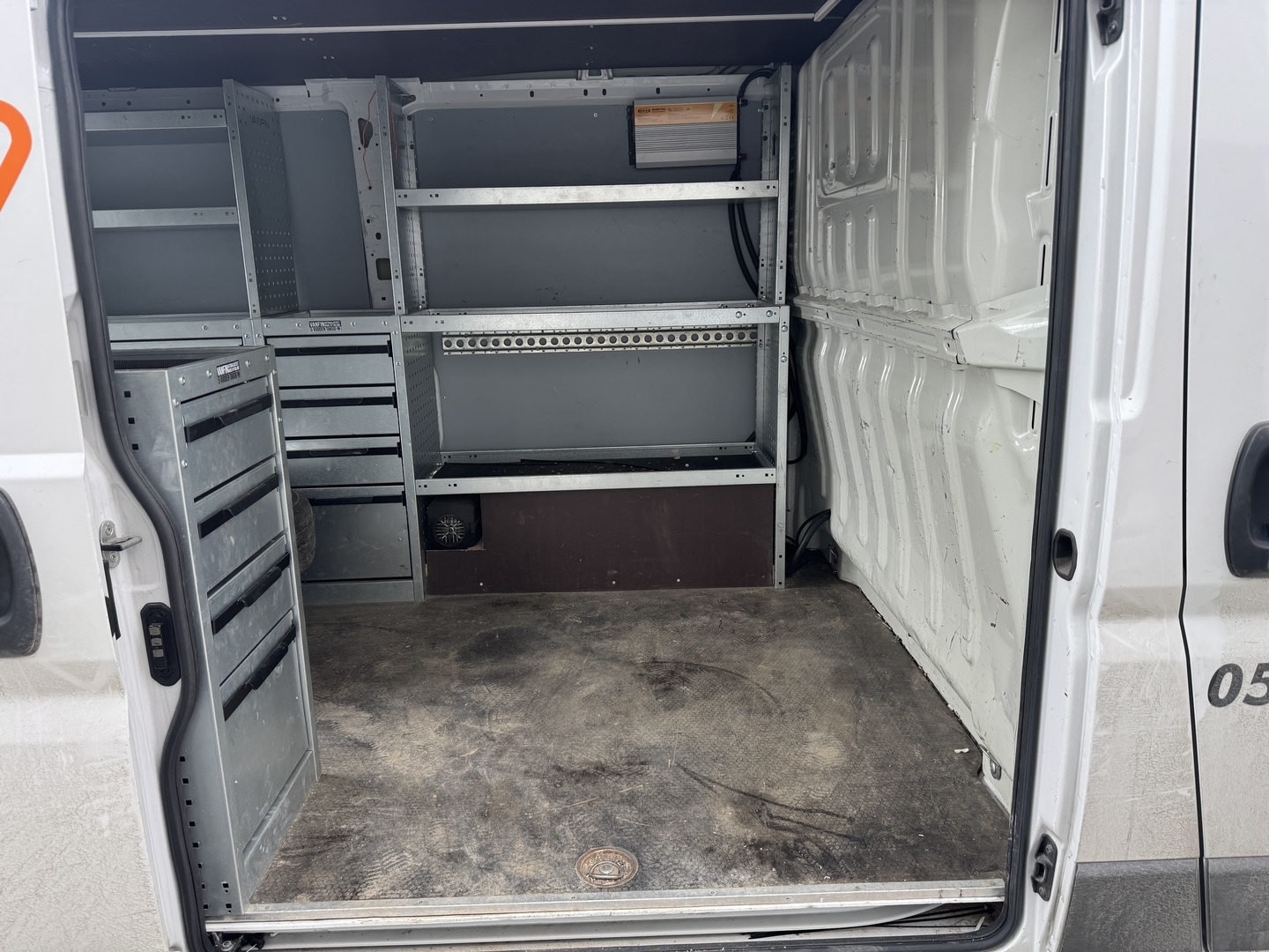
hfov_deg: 71.6
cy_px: 476
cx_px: 634
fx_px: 880
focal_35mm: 24
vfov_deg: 56.8
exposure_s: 1/121
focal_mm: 6.76
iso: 64
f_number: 1.78
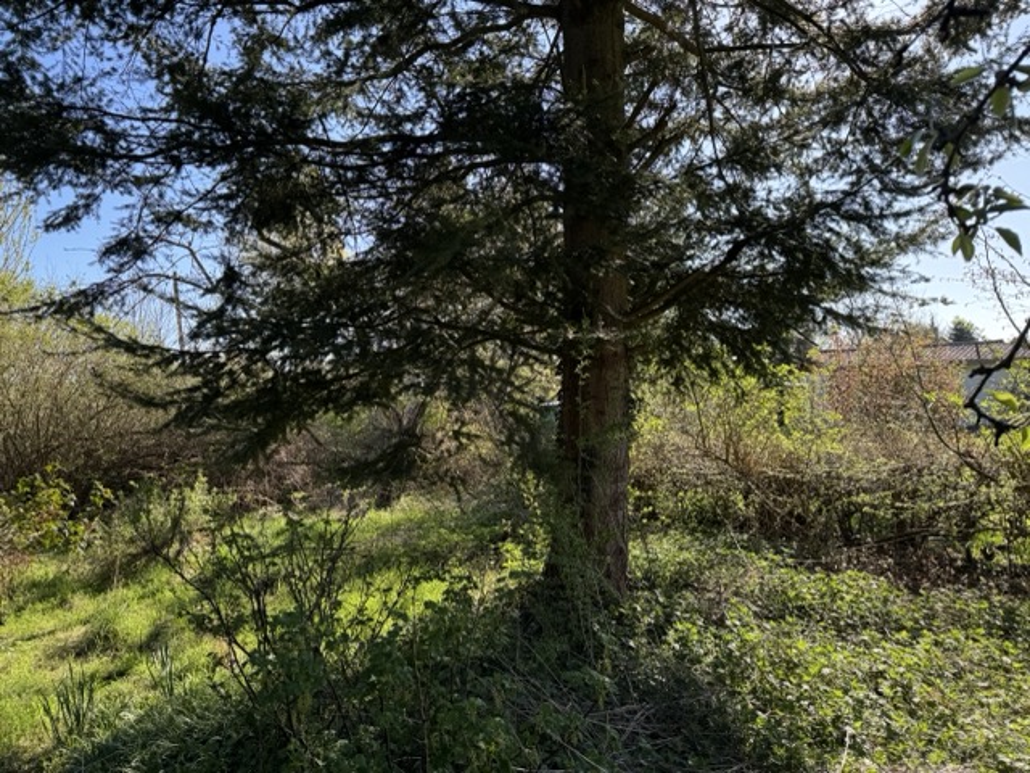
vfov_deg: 56.8
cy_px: 386
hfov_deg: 71.6
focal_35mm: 24
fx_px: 714
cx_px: 515
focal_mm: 6.76
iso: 80
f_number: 1.78
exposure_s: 1/773
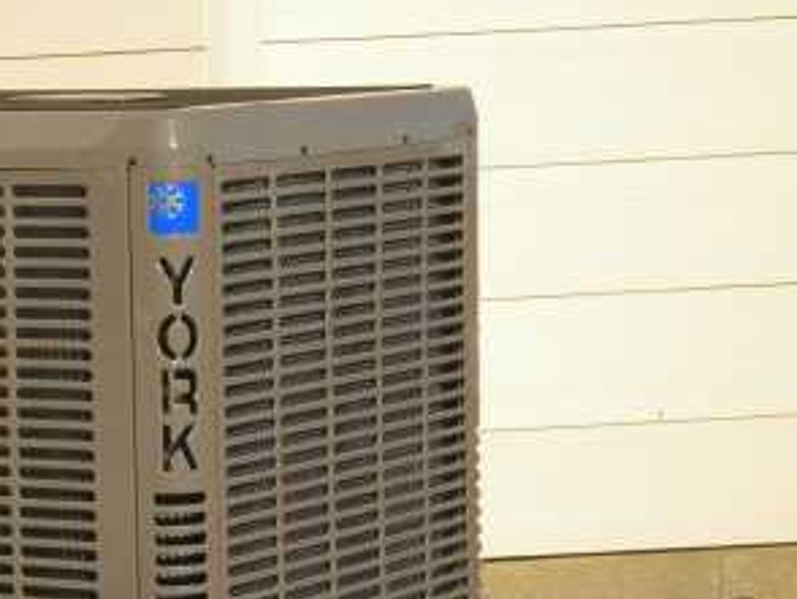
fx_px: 3410
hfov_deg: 13.2
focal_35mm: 148
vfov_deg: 10.0
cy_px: 469
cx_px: 103
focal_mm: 12.3
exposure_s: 1/585
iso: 80
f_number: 6.5
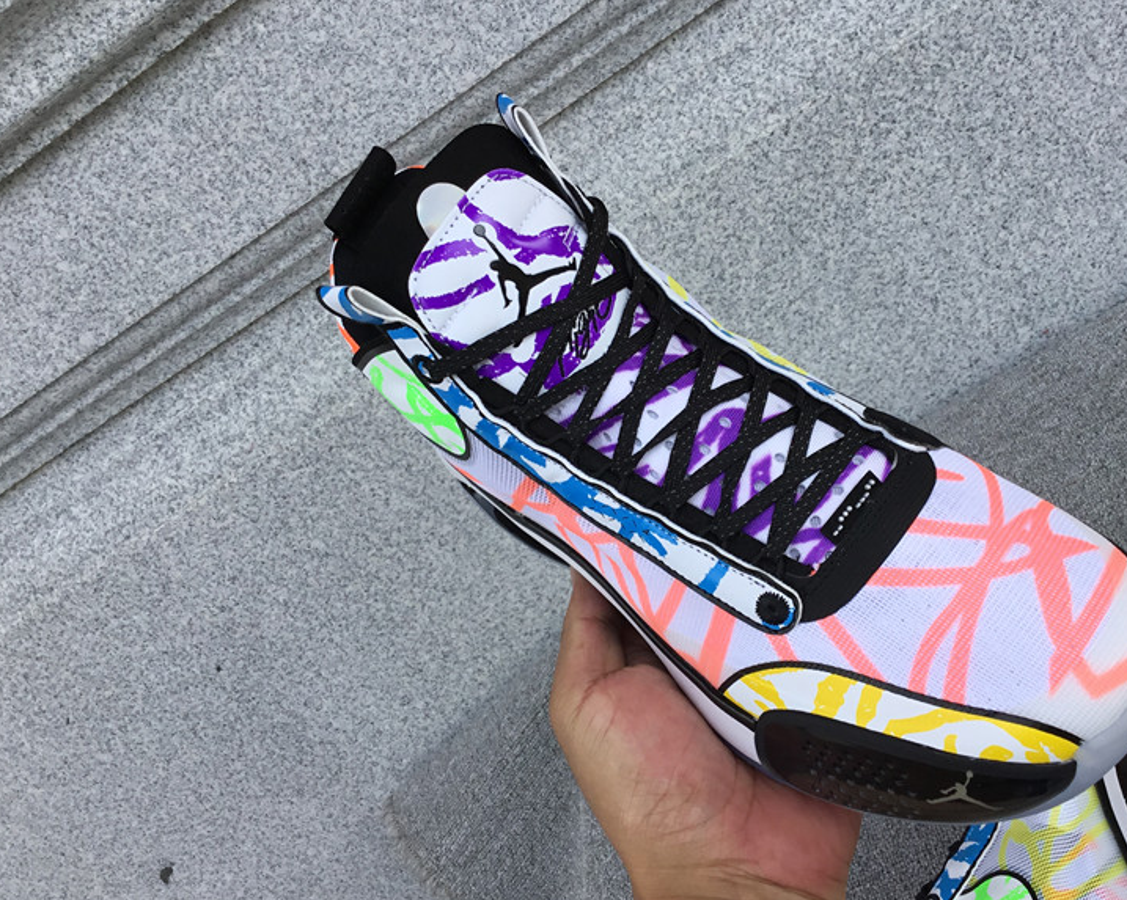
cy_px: 442
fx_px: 1267
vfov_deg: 39.1
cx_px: 674
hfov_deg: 47.7
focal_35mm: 38
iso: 25
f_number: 2.4
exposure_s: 1/405
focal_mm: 3.3
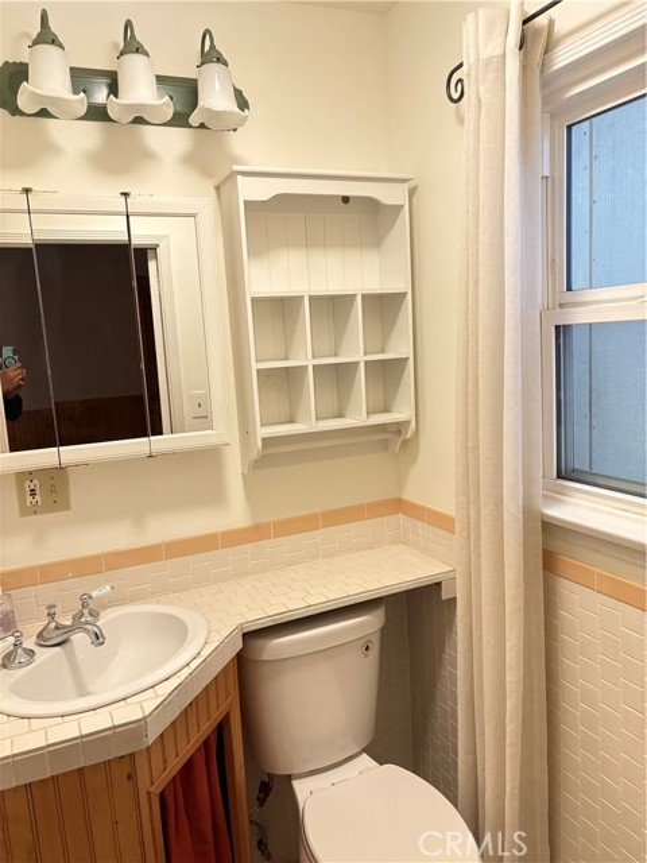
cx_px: 324
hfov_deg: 53.1
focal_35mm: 26
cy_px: 432
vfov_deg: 67.3
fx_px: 648
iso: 320
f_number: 1.6
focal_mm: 5.96
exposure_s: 1/60
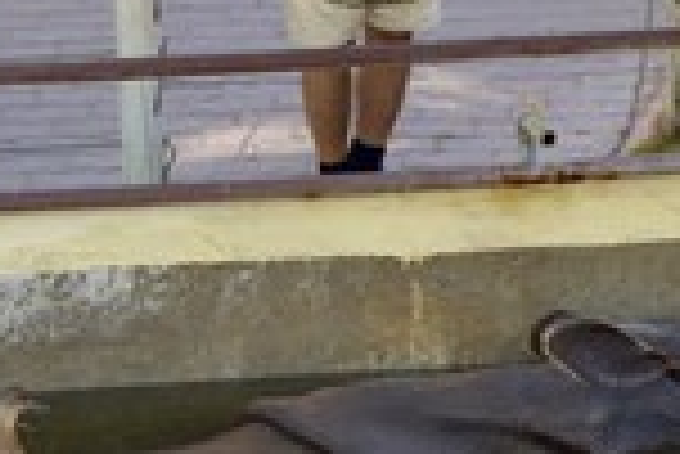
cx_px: 383
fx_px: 8130
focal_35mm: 430
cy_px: 157
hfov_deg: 4.8
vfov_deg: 3.2
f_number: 2.8
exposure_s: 1/320
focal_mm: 155
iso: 200
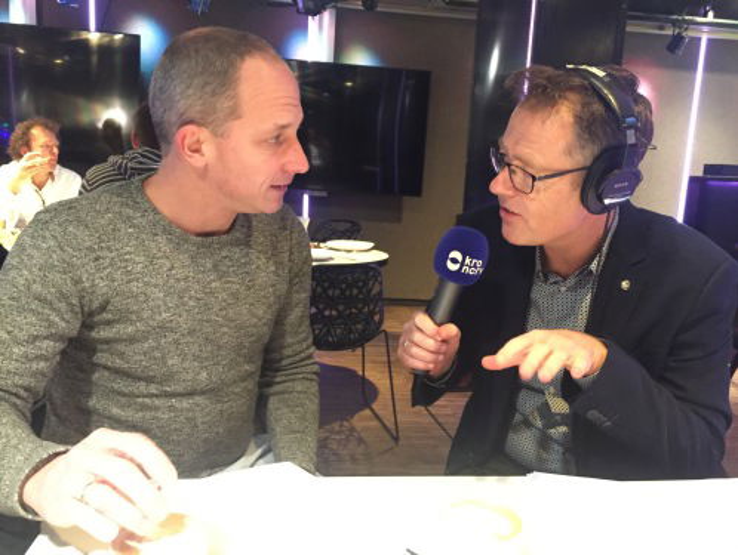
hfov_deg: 61.6
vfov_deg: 48.3
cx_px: 369
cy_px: 278
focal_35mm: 29
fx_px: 619
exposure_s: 1/17
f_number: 2.2
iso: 800
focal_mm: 4.15
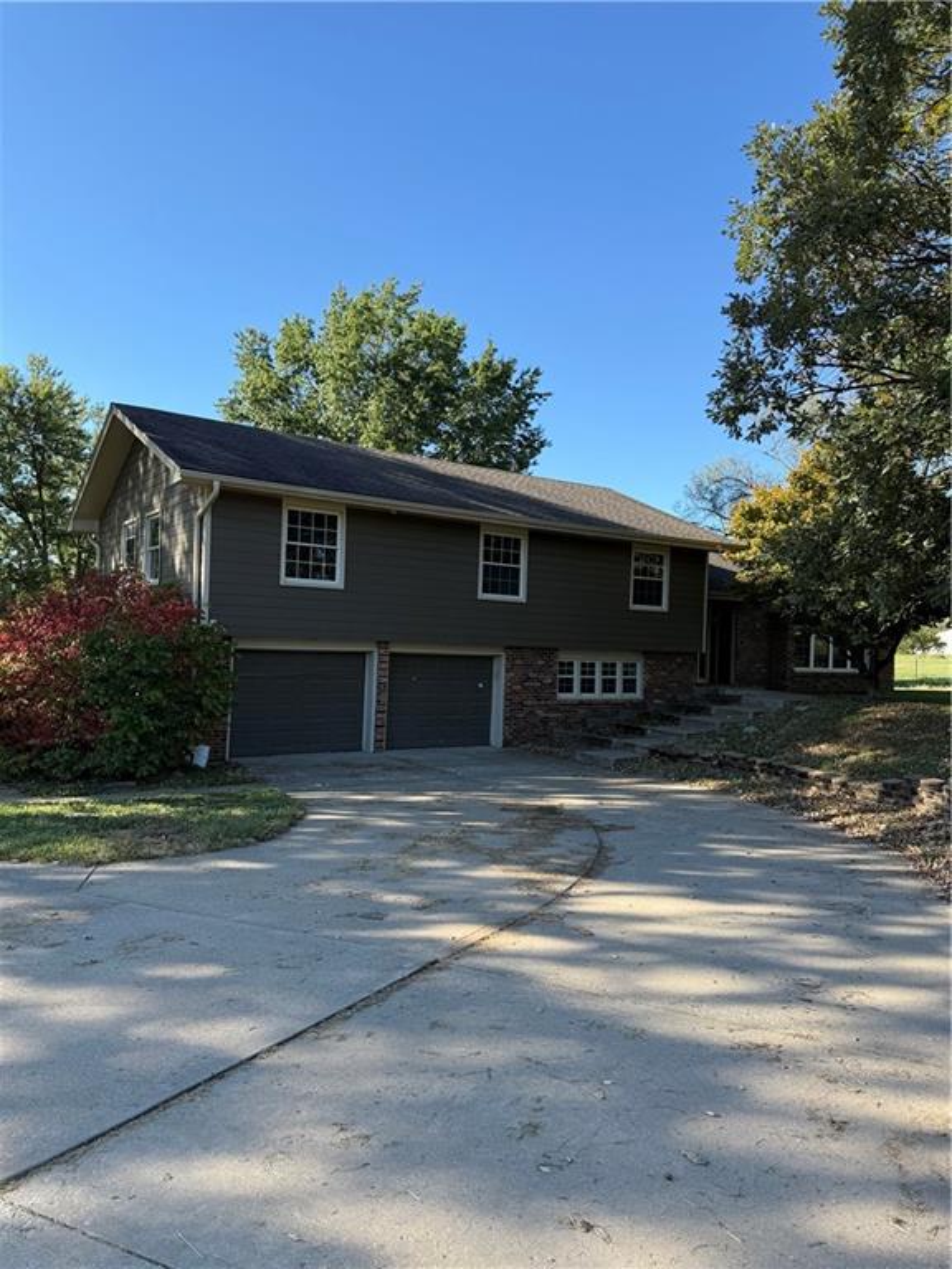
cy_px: 634
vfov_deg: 71.6
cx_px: 476
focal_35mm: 24
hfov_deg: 56.8
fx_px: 880
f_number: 1.78
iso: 80
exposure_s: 1/1553
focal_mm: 6.76
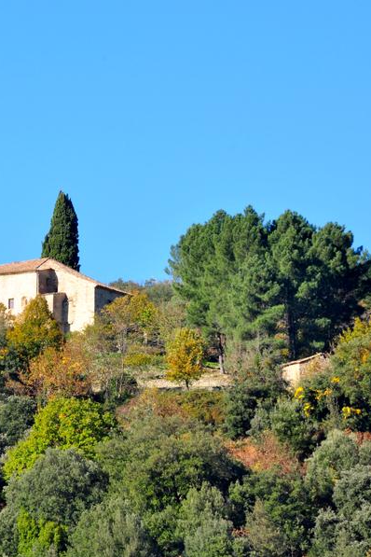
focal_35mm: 306
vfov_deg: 6.7
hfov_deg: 4.5
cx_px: -15
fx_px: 4726
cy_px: 279
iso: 160
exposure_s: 1/50
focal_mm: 135
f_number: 22
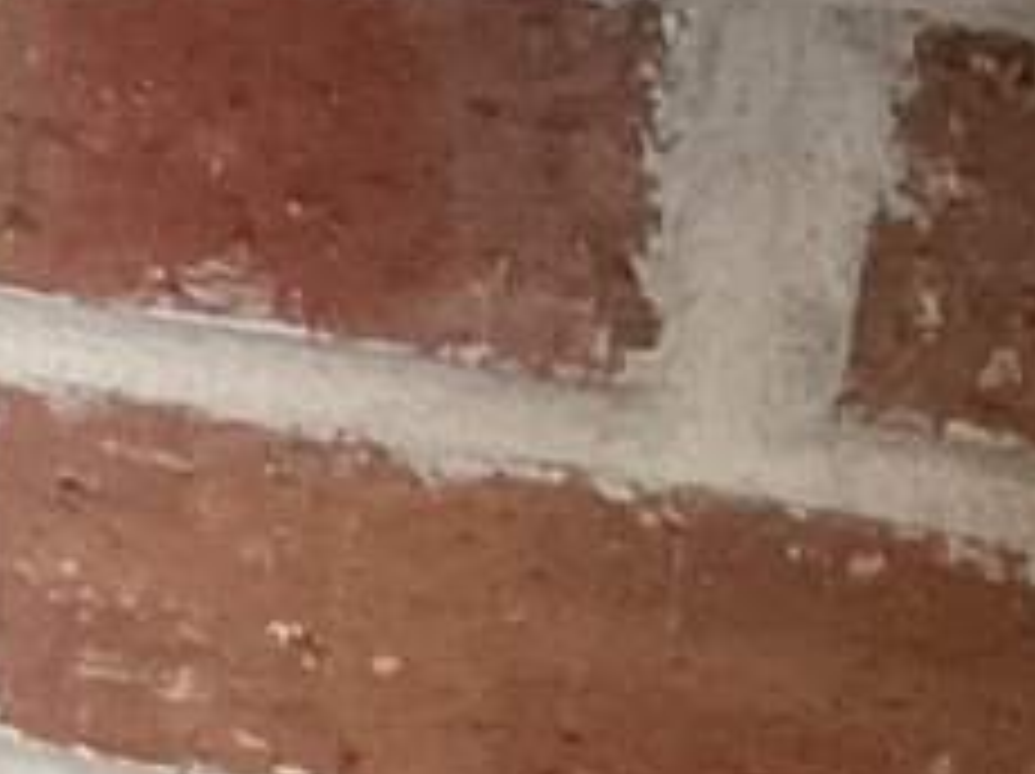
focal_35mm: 191
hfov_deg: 8.9
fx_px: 5705
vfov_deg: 7.7
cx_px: -1838
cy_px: -101
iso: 200
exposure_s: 1/60
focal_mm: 3
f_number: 1.8
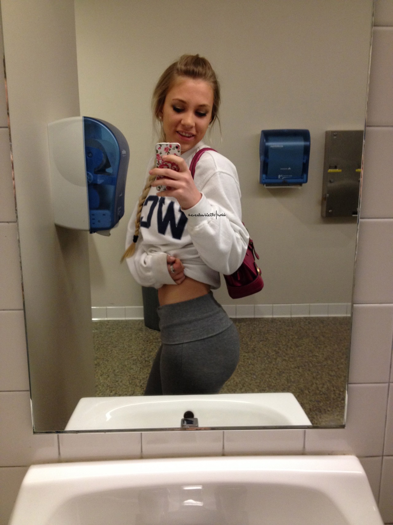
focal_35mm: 35
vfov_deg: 52.6
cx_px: 196
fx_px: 530
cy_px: 262
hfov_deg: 40.7
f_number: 2.4
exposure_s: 1/20
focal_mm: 4.28
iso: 160
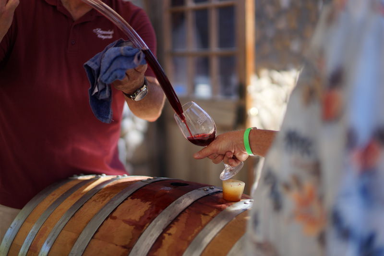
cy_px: 128
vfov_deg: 27.0
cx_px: 192
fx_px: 533
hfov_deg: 39.6
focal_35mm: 50
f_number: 1.4
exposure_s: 1/2000
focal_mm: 50
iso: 125
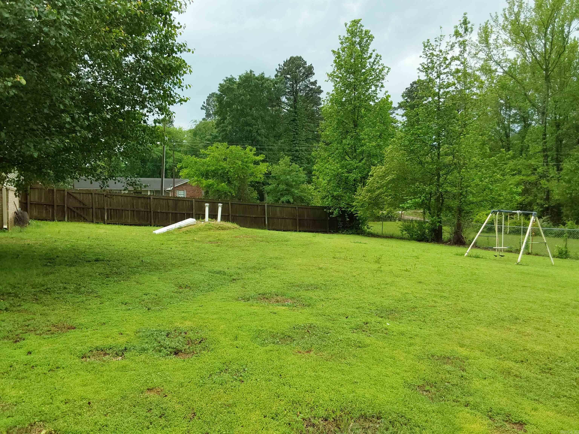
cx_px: 290
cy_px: 217
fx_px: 468
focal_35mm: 28
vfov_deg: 49.7
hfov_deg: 63.4
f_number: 1.9
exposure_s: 1/576
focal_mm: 2.91
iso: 50
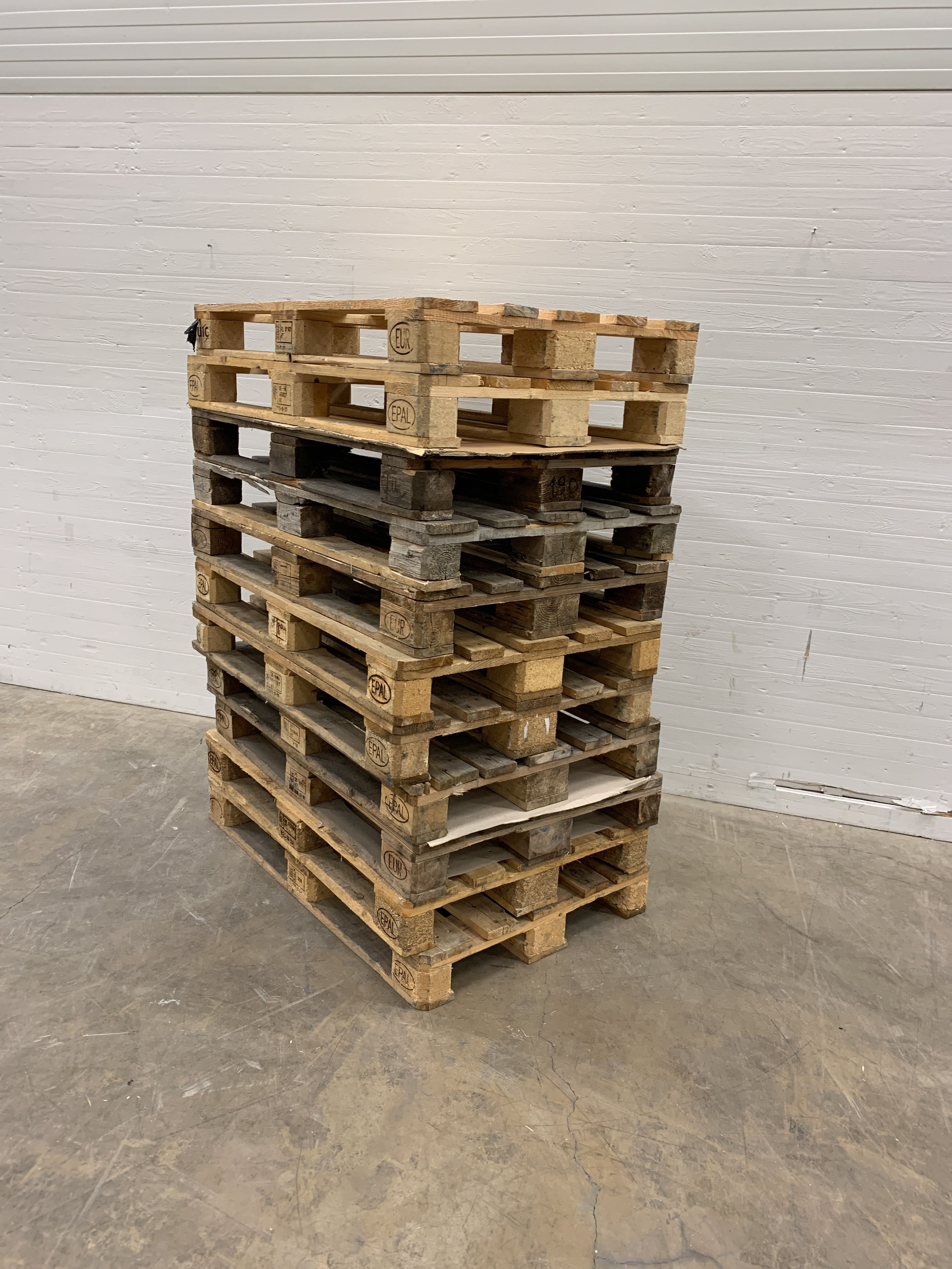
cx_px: 476
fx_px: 953
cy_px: 634
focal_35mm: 26
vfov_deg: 67.3
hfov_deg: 53.1
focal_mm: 4.25
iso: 100
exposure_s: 1/60
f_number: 1.8
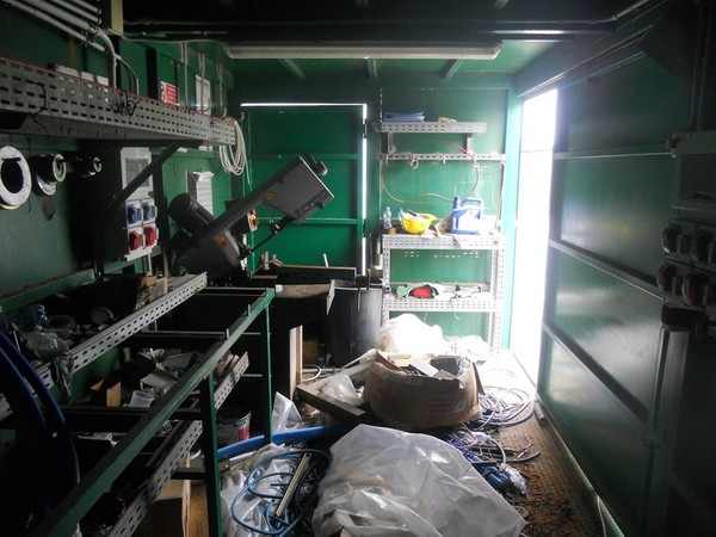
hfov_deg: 65.3
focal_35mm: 27
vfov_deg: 51.4
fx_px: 558
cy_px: 268
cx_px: 358
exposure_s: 1/30
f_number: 3.2
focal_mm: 4.9
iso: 250
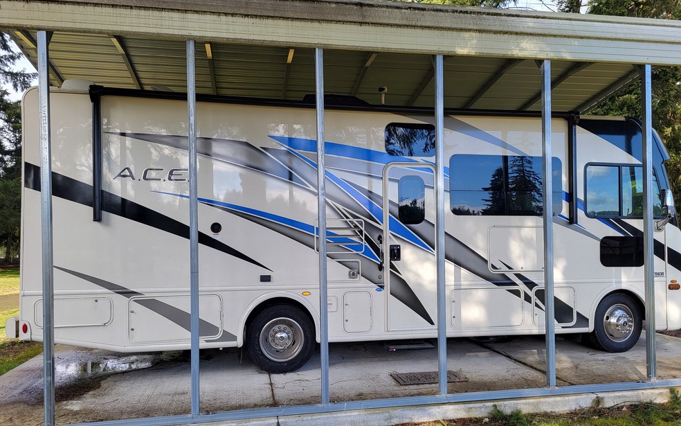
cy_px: 238
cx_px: 345
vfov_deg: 44.5
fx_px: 520
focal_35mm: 28
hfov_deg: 66.5
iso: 40
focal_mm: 5.4
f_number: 1.8
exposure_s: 1/403
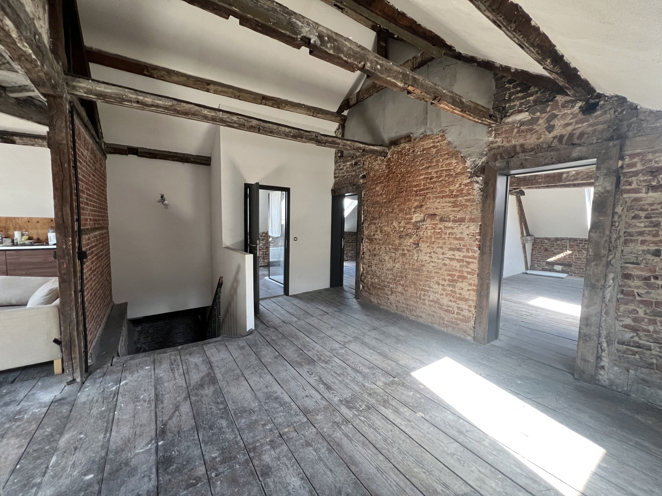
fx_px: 249
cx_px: 331
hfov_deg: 106.2
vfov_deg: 89.9
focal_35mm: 13
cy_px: 248
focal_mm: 1.57
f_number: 1.8
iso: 250
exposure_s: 1/97
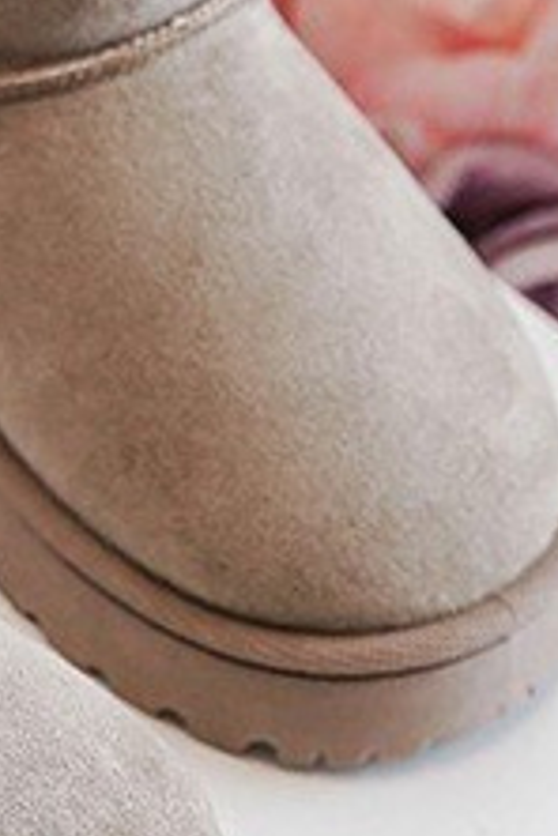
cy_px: 324
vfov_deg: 14.4
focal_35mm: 142
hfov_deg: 9.4
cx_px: -260
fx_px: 3301
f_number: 4
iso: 500
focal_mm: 42
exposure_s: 1/100
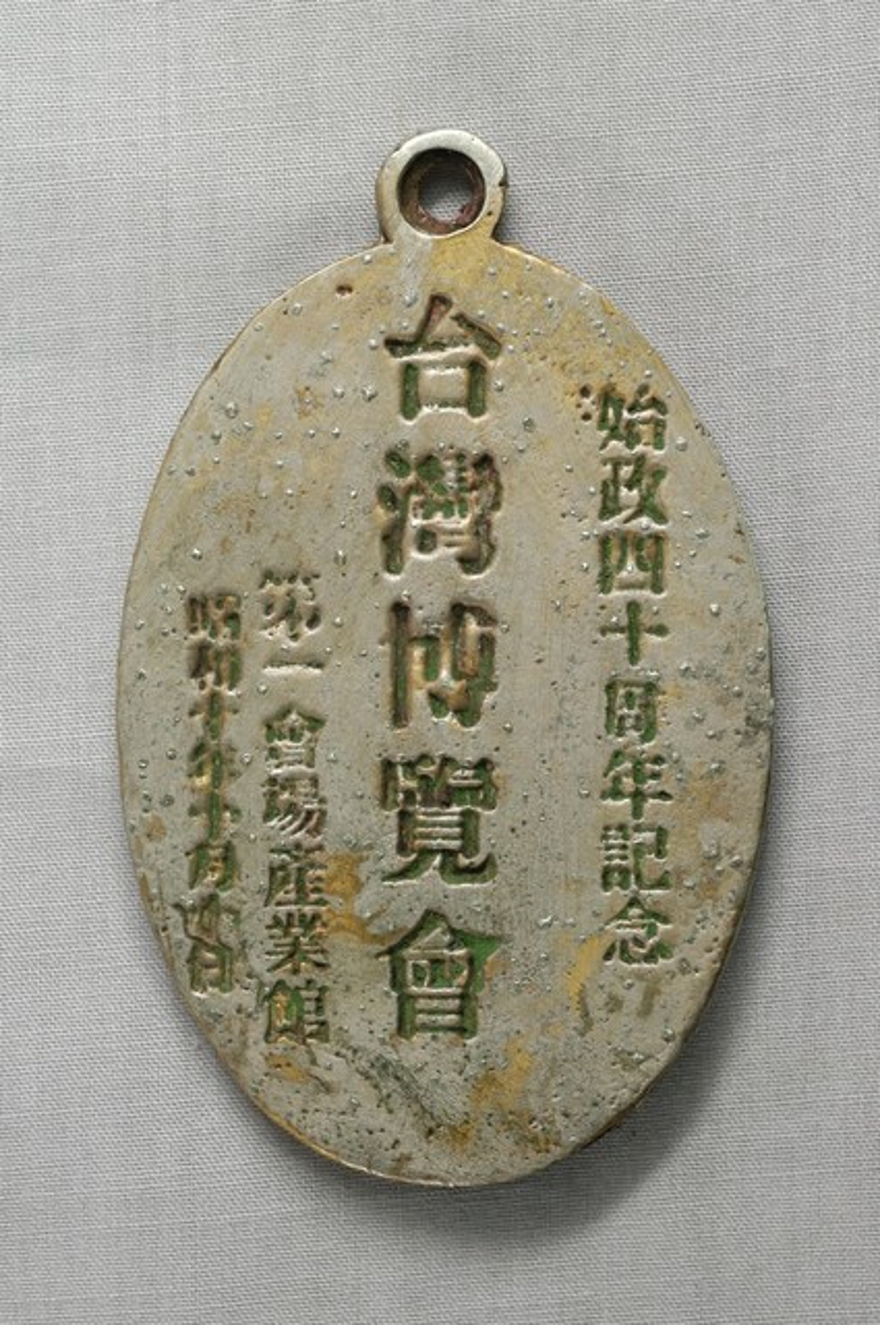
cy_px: 662
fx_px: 3309
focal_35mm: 90
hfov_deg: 15.1
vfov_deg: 22.6
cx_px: 440
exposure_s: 1/20
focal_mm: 60
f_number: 8
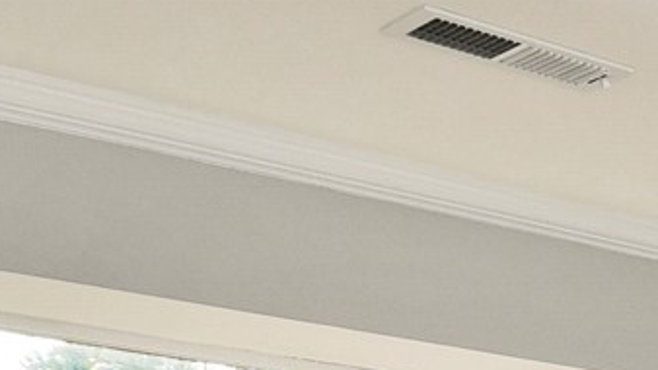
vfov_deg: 10.7
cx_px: 1589
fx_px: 1762
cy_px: 804
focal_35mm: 101
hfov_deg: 14.2
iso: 100
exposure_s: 1/125
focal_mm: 10
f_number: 5.6
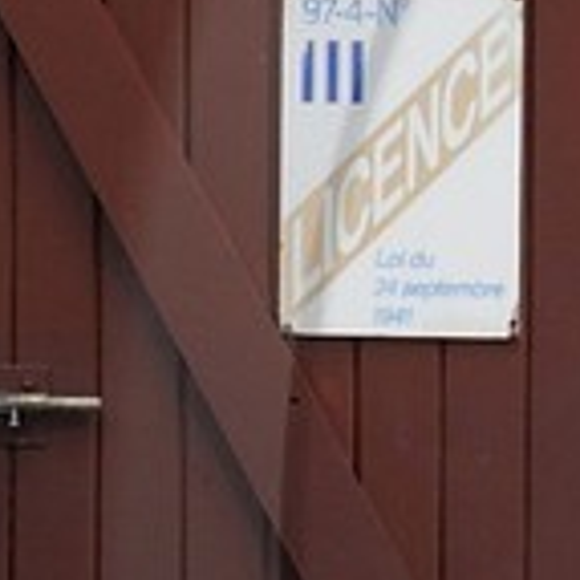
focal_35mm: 457
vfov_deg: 3.8
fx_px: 8663
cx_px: 1772
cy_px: 576
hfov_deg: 3.7
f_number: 10
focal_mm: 48
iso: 200
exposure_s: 1/160
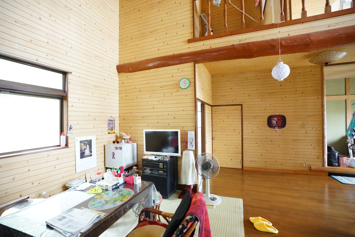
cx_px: 178
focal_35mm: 16
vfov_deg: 73.7
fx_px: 158
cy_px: 118
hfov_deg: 96.7
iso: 16000
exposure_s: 1/80
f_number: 4
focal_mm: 16
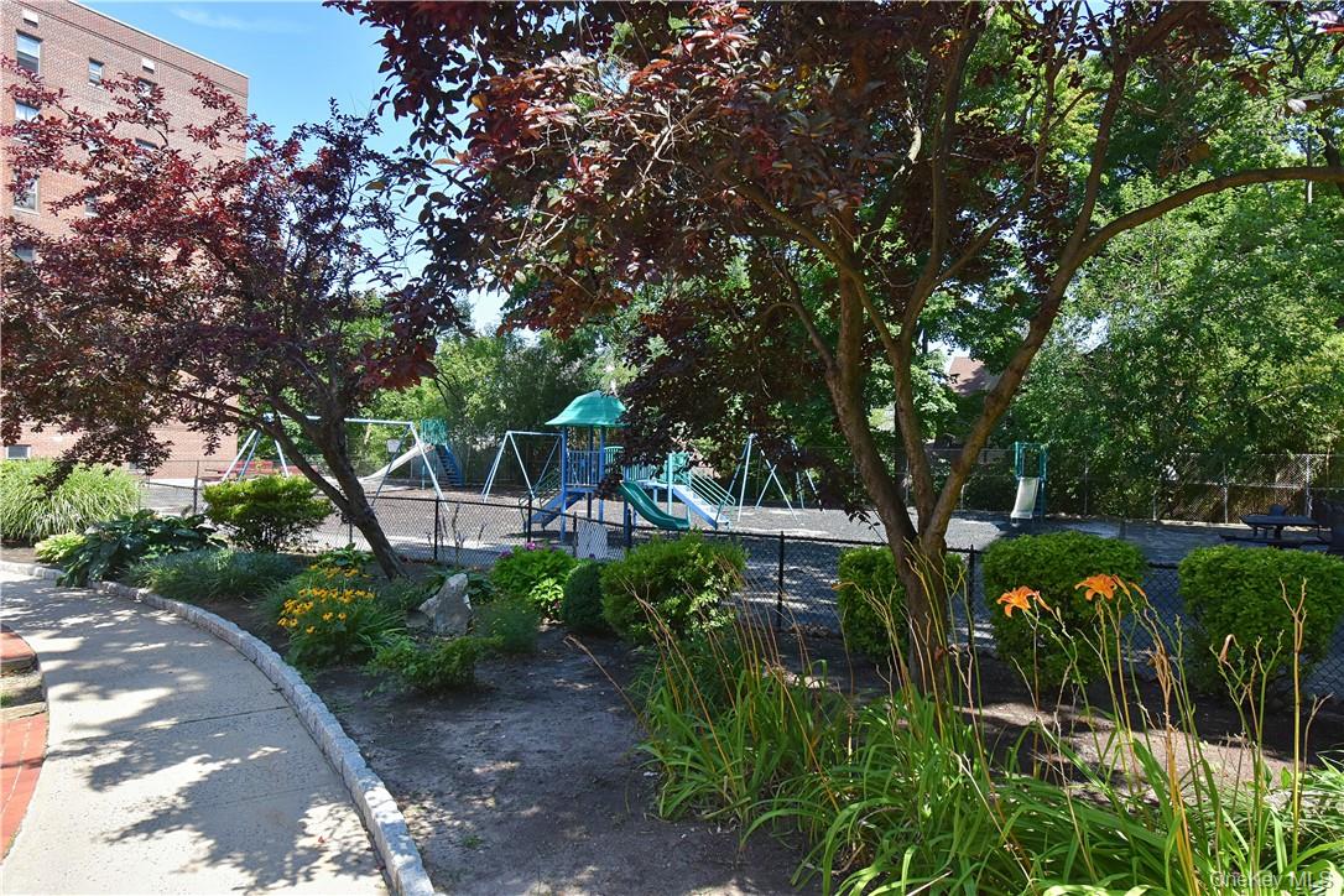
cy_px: 448
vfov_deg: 59.5
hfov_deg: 81.2
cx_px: 672
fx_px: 784
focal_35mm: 21
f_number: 8
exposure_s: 1/500
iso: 500
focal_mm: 14
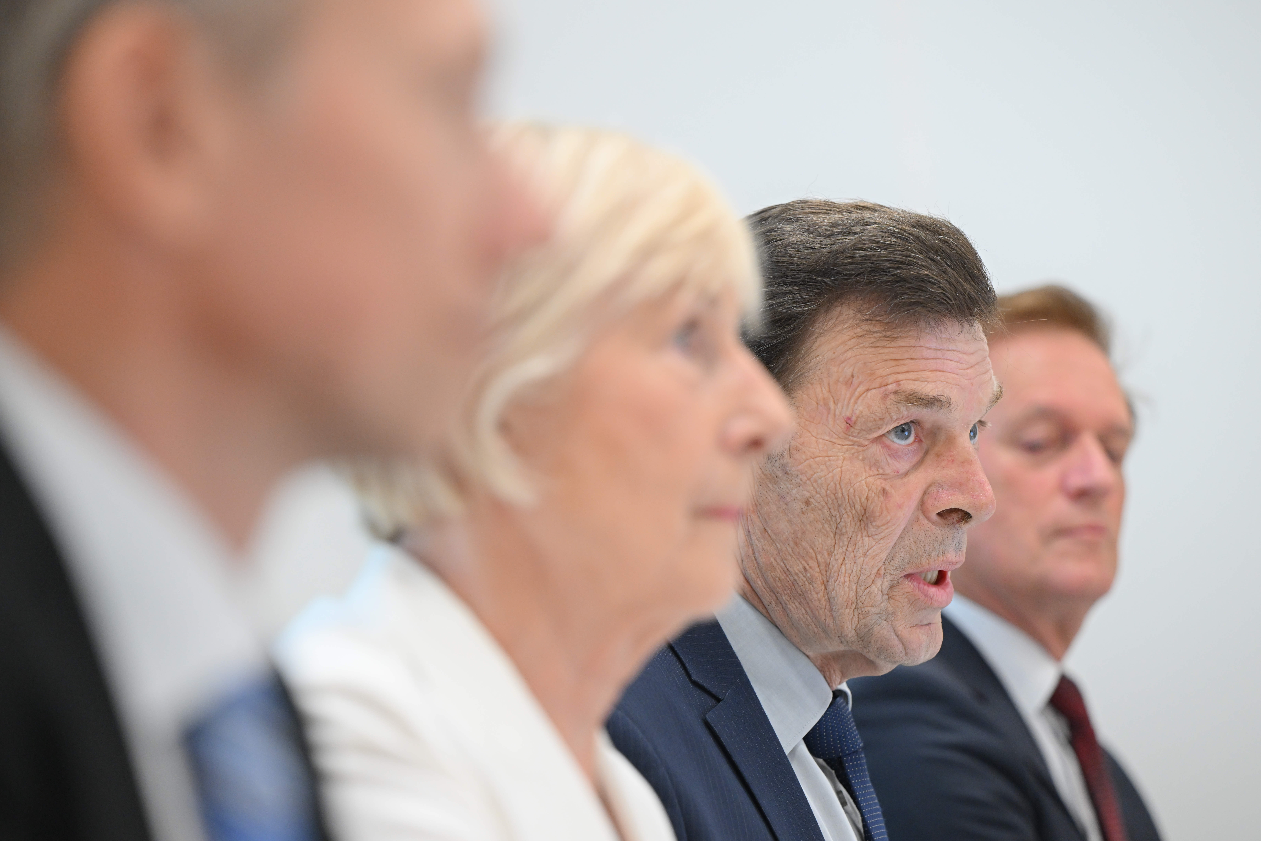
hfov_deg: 15.2
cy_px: 420
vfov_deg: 10.2
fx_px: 4728
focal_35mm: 135
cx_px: 630
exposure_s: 1/125
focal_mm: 135
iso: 2000
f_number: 3.5
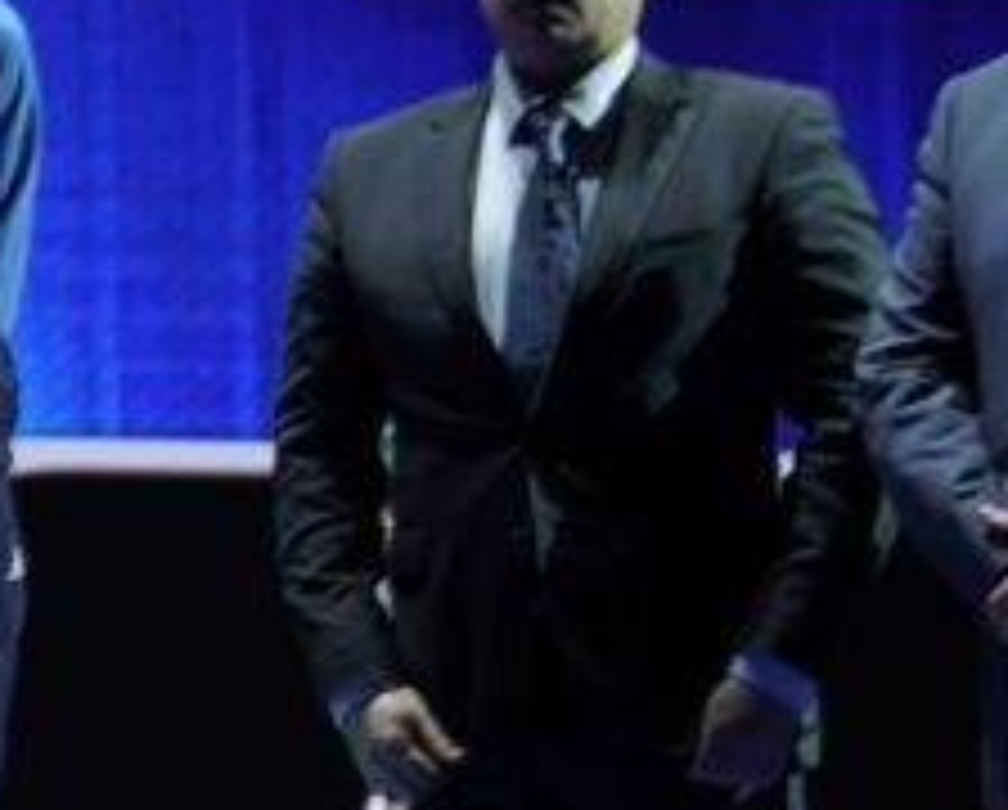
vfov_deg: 5.1
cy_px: -22
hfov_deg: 5.9
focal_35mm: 301
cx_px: -2214
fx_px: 8995
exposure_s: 1/125
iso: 160
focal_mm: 40
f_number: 2.8
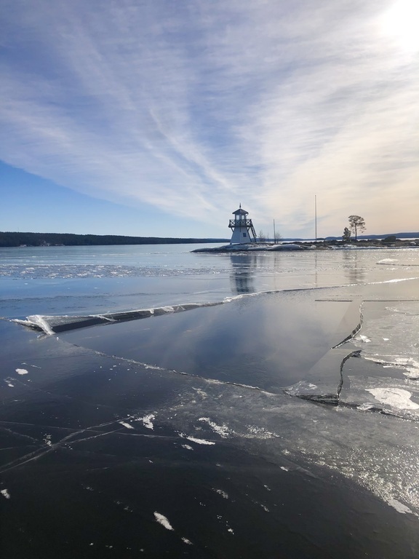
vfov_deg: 63.4
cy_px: 280
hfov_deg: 49.7
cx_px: 210
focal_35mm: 28
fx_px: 452
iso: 20
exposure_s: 1/6024
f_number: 1.8
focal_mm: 4
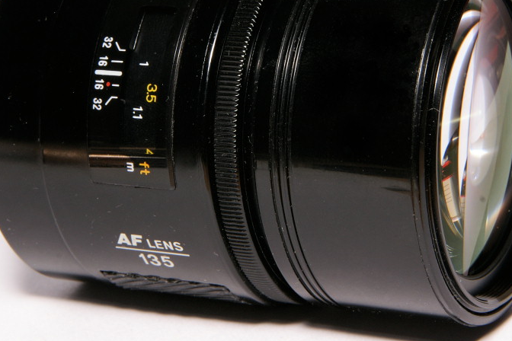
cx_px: 291
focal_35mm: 151
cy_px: 127
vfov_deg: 9.1
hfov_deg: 13.6
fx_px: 2143
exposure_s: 1/60
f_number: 22
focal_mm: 75
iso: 200
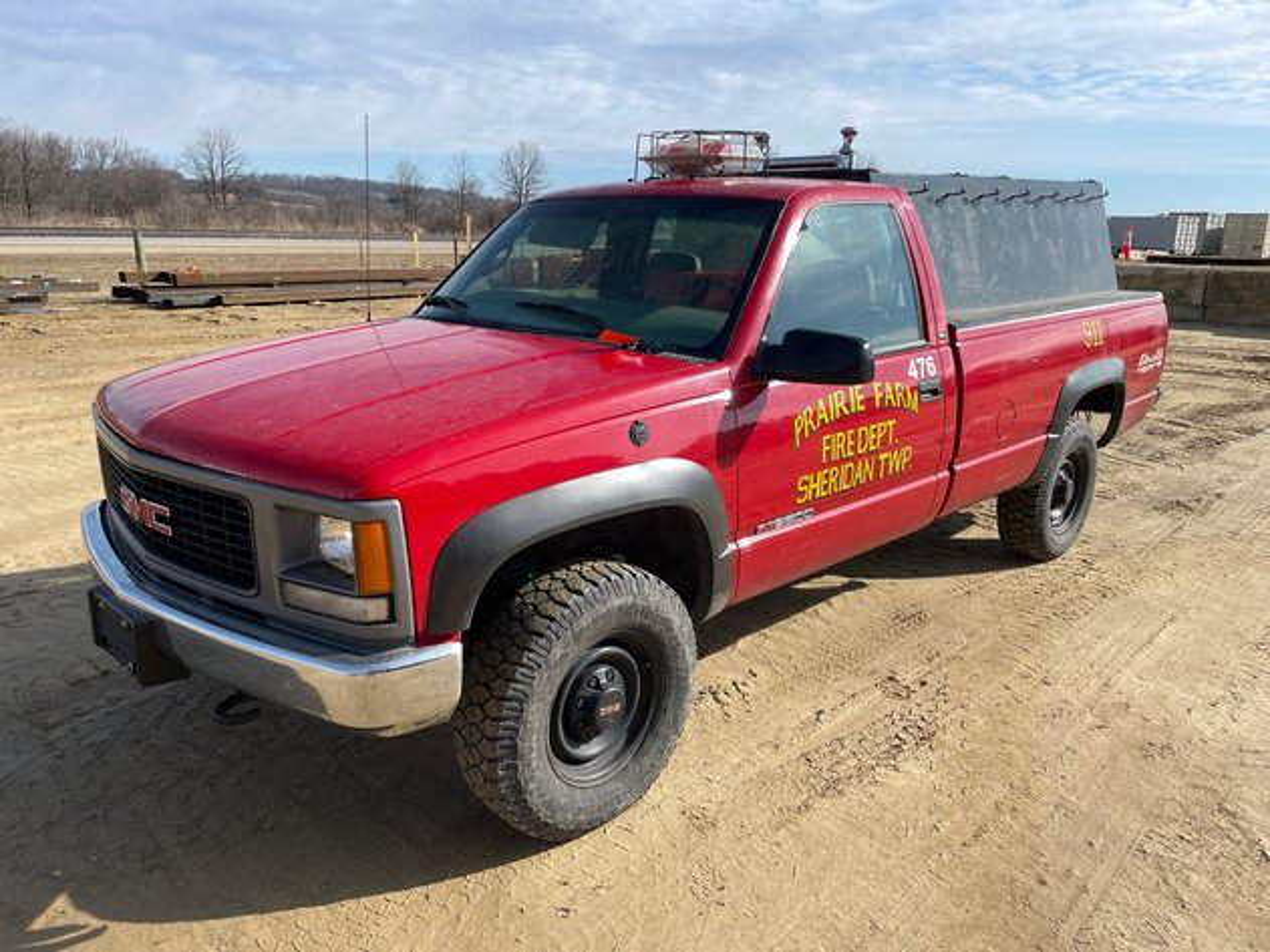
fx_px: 954
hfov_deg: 67.3
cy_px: 476
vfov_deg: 53.0
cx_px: 635
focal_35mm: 26
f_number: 1.6
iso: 32
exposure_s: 1/3125
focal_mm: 4.2
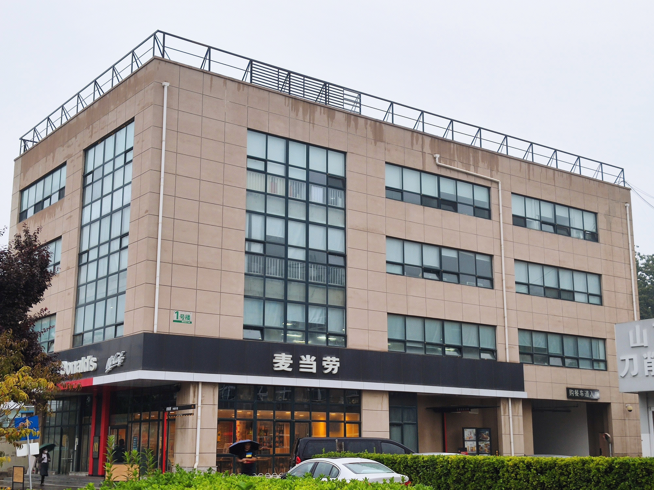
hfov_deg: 41.2
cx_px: 327
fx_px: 869
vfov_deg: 31.5
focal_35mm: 46
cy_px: 245
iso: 124
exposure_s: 1/100
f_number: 1.75
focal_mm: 4.75
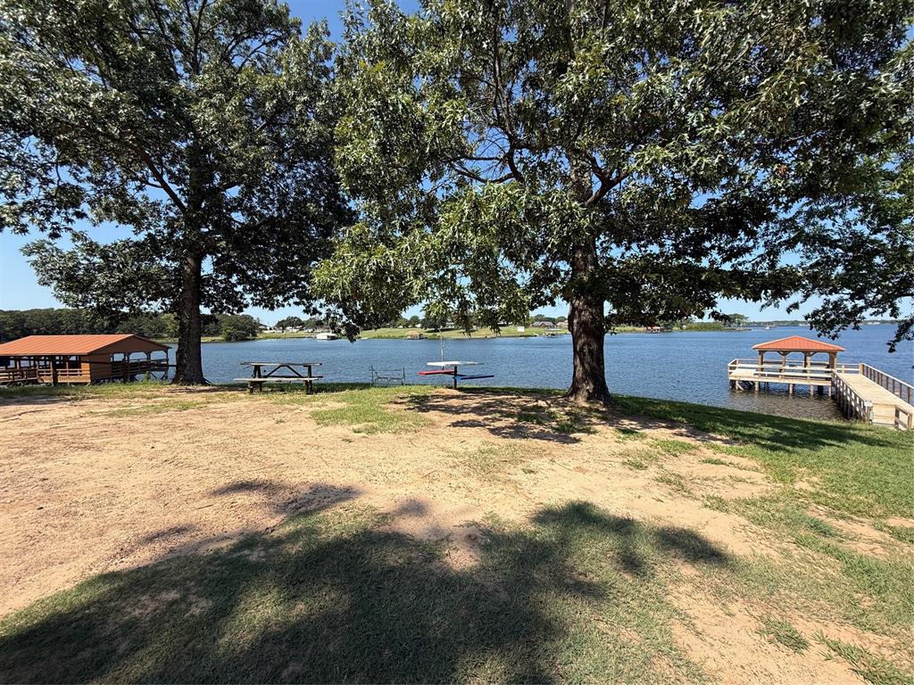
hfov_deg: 102.1
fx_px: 370
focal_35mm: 14
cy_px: 342
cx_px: 457
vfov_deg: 85.7
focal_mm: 2.22
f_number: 2.2
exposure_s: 1/1656
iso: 50
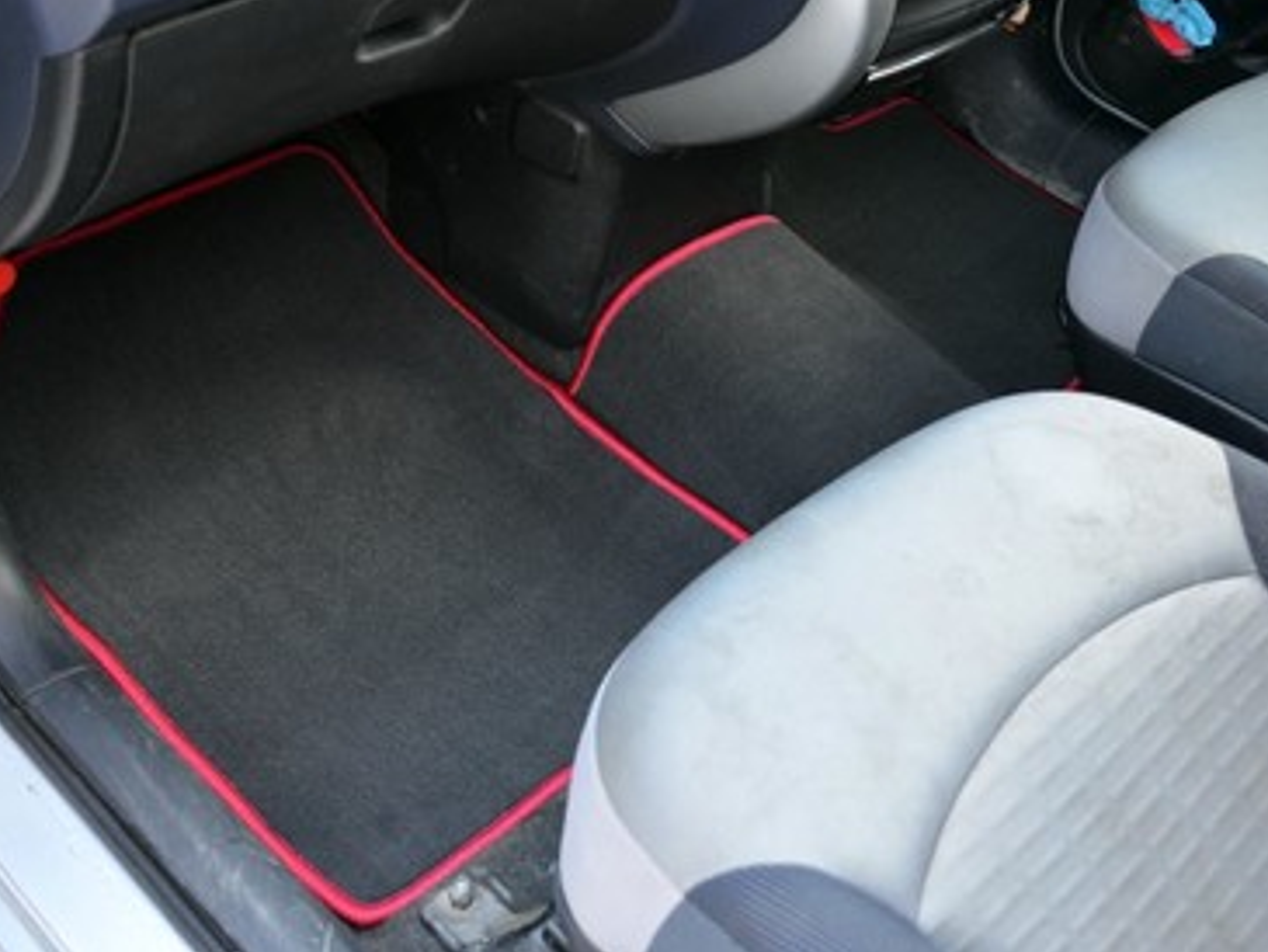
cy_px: 476
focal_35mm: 43
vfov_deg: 33.6
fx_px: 1576
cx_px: 608
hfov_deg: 43.8
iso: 800
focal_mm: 26
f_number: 4
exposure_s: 1/50
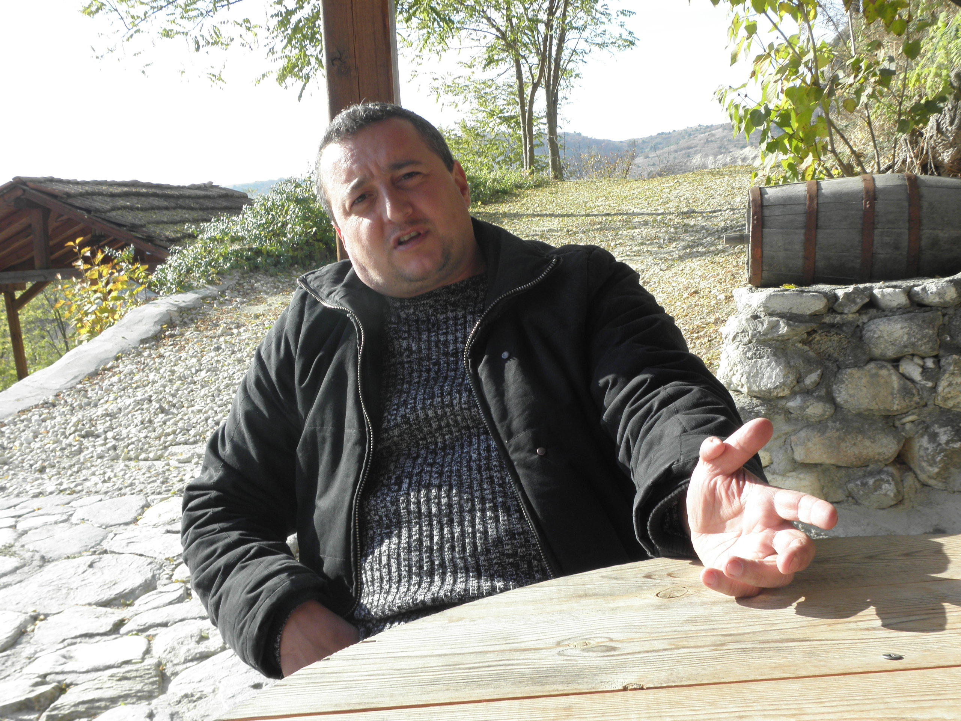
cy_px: 360
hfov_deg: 42.9
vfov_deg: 32.9
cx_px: 480
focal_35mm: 44
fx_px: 1222
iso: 64
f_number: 5.6
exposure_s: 1/100
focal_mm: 7.87
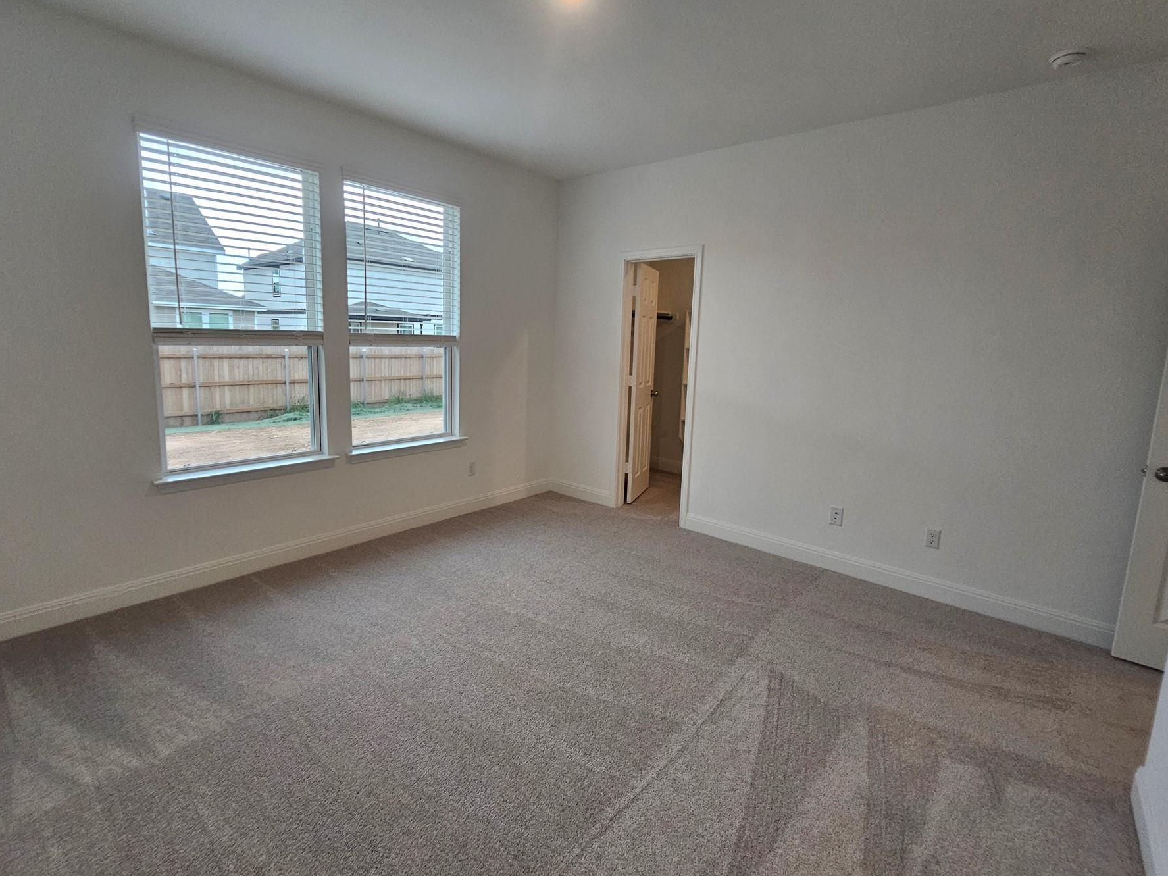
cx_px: 567
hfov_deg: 98.1
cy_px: 415
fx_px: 506
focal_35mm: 15
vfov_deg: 81.7
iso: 125
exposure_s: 1/60
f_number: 2.2
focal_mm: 2.2
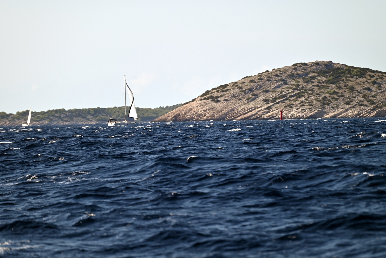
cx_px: 193
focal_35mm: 303
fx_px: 3250
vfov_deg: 4.5
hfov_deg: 6.8
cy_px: 130
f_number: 5.6
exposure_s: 1/1000
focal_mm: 300
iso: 180
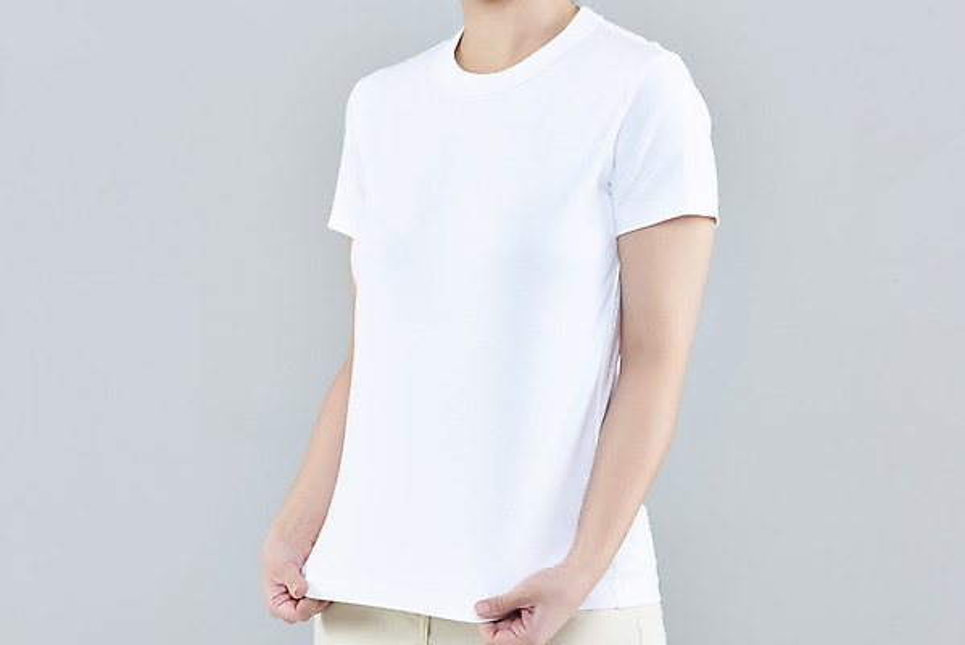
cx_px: 482
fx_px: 4023
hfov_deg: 13.7
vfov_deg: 9.2
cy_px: 322
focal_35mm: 150
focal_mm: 150
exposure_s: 1/125
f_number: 16
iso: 100
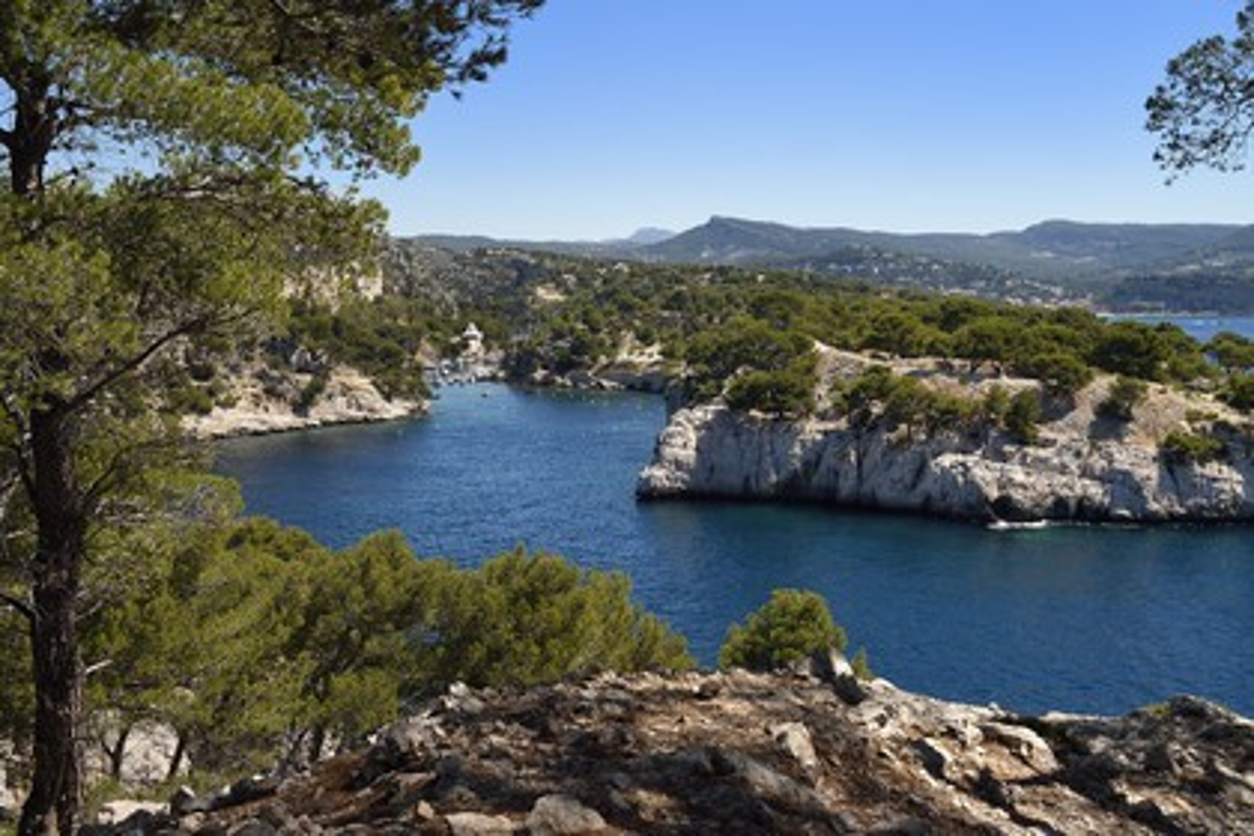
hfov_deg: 48.5
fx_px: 1393
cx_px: 627
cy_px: 418
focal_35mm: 40
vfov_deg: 33.4
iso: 200
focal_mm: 40
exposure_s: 1/250
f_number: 11
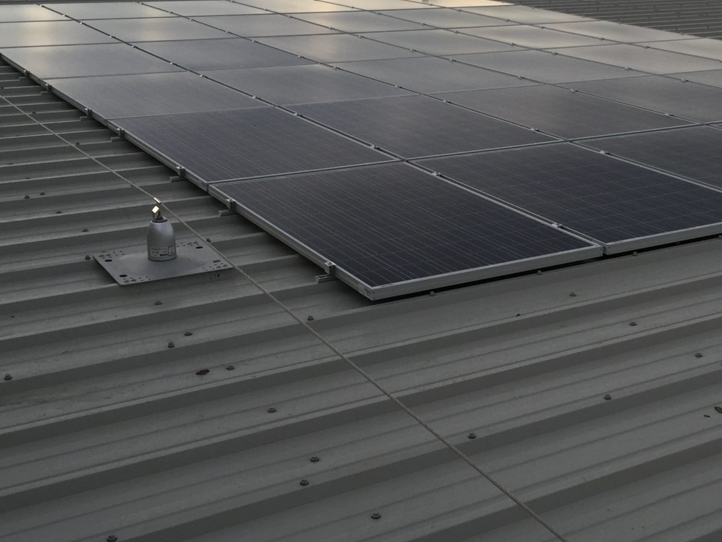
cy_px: 227
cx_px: 558
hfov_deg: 34.6
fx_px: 1126
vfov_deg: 27.0
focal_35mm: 54
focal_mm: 4.15
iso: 32
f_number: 2.2
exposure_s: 1/618
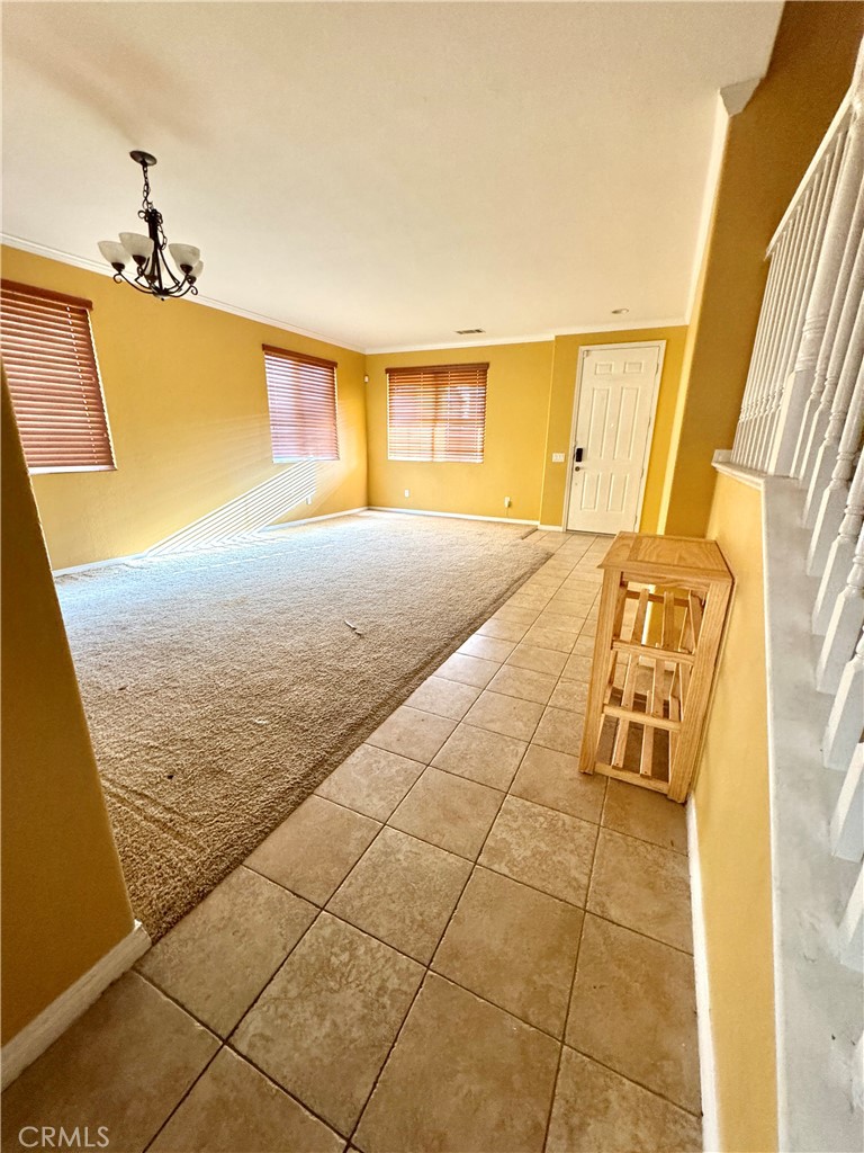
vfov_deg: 102.1
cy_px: 576
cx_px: 432
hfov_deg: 85.7
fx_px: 466
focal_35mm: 14
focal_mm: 2.22
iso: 320
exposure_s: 1/60
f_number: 2.2
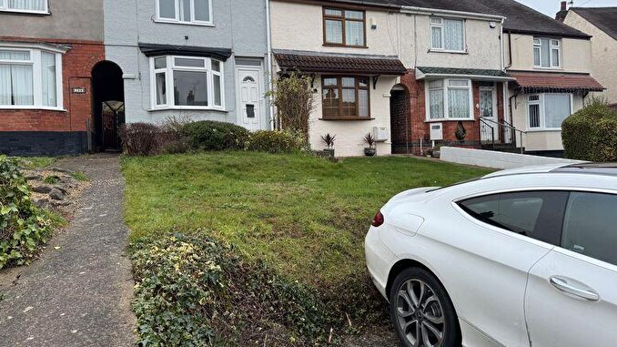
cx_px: 306
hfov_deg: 69.9
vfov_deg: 42.8
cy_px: 149
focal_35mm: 27
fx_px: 442
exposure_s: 1/220
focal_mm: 6.76
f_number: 1.78
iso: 64
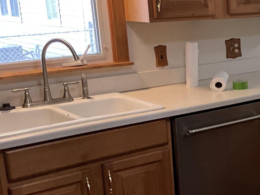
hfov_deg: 23.3
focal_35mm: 75
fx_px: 563
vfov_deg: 19.6
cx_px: 329
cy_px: 113
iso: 100
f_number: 1.8
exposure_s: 1/60
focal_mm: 3
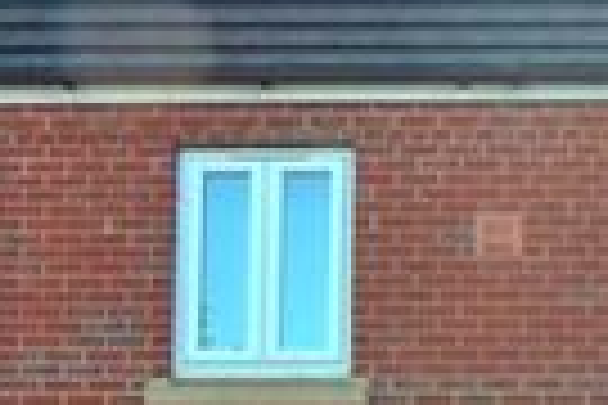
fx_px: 1317
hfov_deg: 24.7
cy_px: 461
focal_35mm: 78
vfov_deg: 16.9
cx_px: 613
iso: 200
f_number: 6.3
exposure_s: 1/160
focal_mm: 10
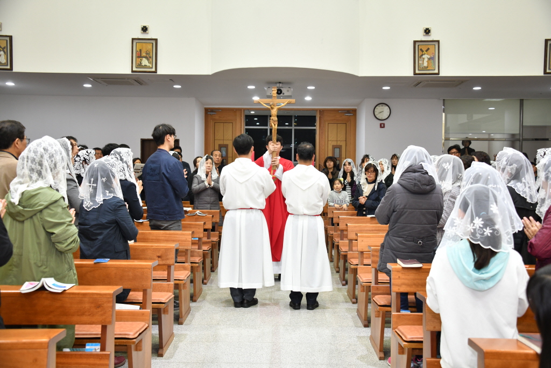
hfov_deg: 50.7
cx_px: 276
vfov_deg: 35.1
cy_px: 184
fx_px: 582
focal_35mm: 38
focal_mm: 38
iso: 1250
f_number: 5.6
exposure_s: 1/100
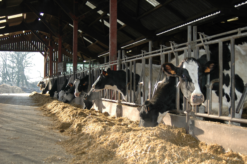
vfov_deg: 31.8
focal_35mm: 42
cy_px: 82
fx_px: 288
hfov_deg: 46.4
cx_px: 124
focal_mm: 28
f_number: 3.3
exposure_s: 1/200
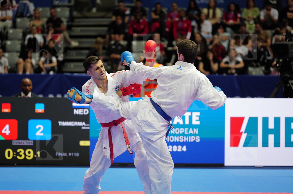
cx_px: 146
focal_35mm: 144
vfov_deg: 9.5
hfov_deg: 14.3
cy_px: 97
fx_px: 1170
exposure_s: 1/1000
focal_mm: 144
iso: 2000
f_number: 2.8
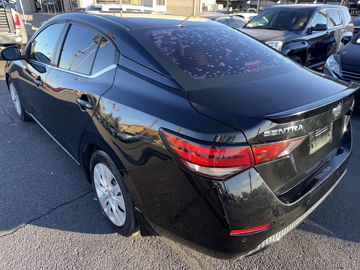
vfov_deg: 56.8
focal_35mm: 24
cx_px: 180
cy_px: 135
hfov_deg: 71.6
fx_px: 250
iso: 64
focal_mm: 6.76
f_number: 1.78
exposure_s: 1/363
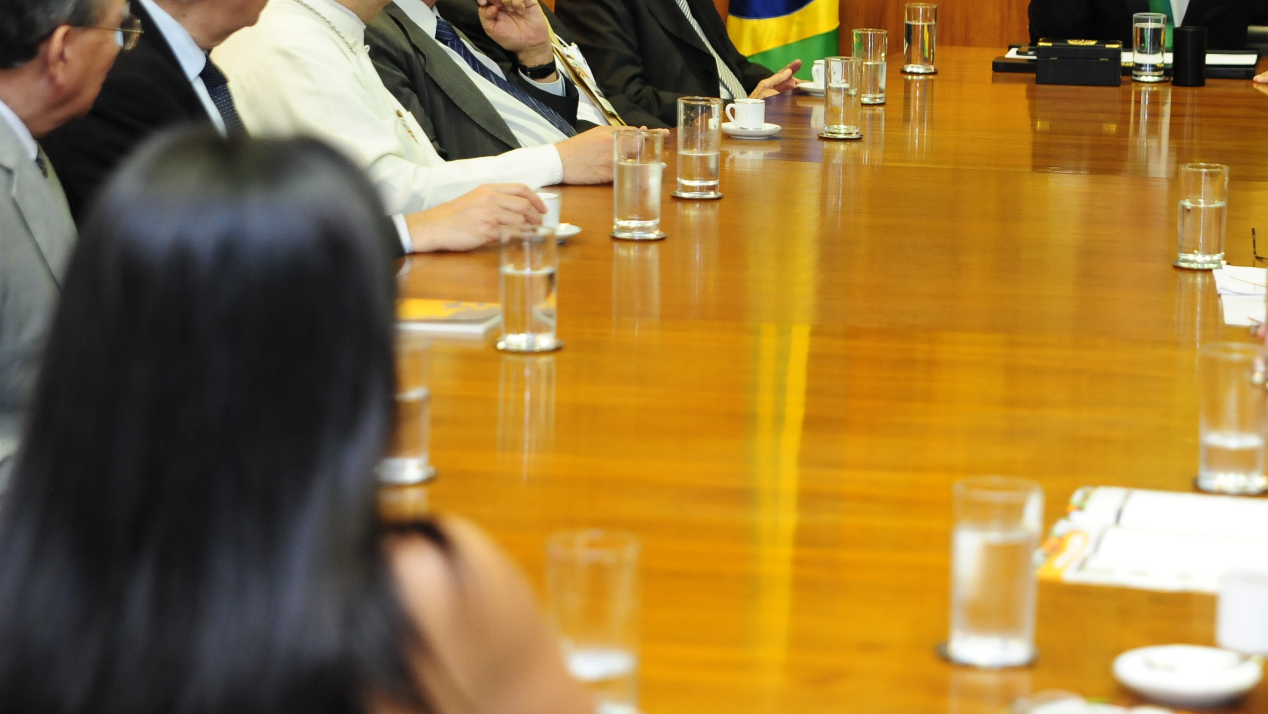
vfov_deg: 10.5
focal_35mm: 115
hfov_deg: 18.5
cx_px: 922
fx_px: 3867
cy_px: 304
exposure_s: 1/125
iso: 2500
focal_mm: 70
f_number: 3.5
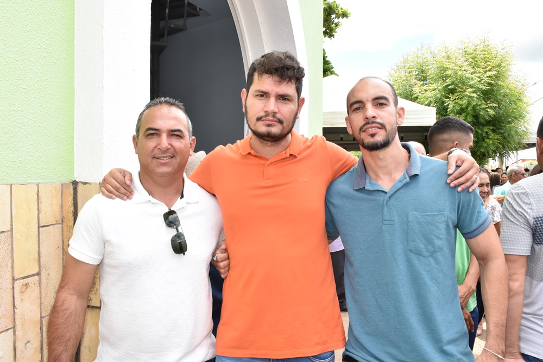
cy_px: 181
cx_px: 272
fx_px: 453
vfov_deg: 43.6
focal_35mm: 30
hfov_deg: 61.9
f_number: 14
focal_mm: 20
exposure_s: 1/100
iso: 400
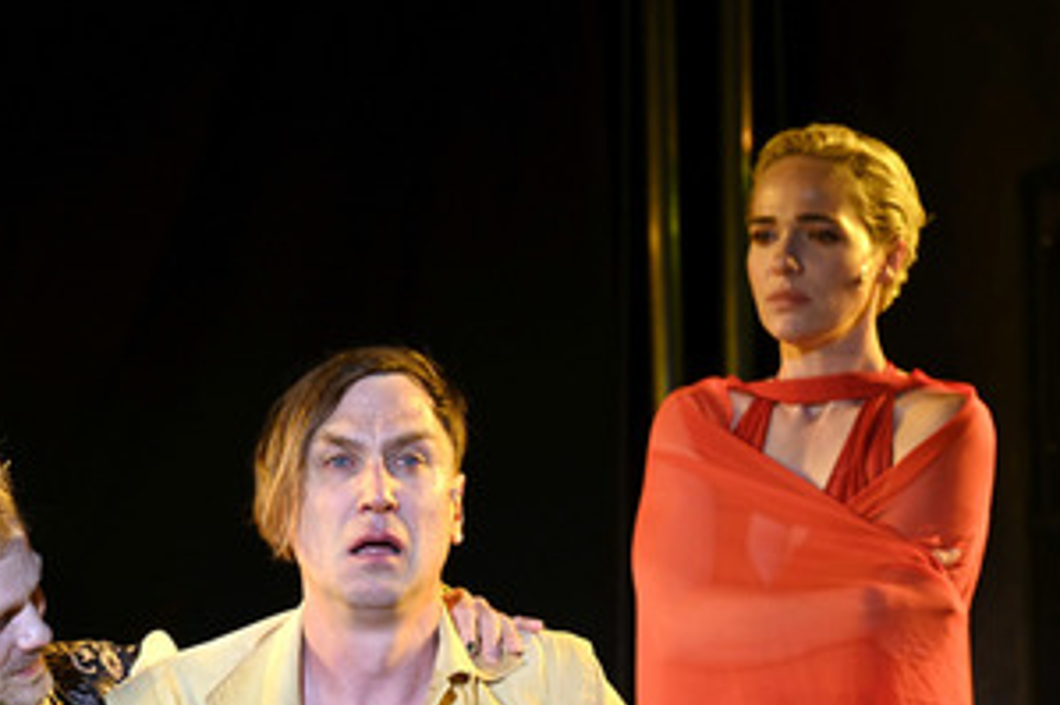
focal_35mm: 241
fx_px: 7092
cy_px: 517
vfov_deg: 5.7
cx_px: 324
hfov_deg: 8.5
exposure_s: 1/60
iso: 1250
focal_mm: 160
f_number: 6.3
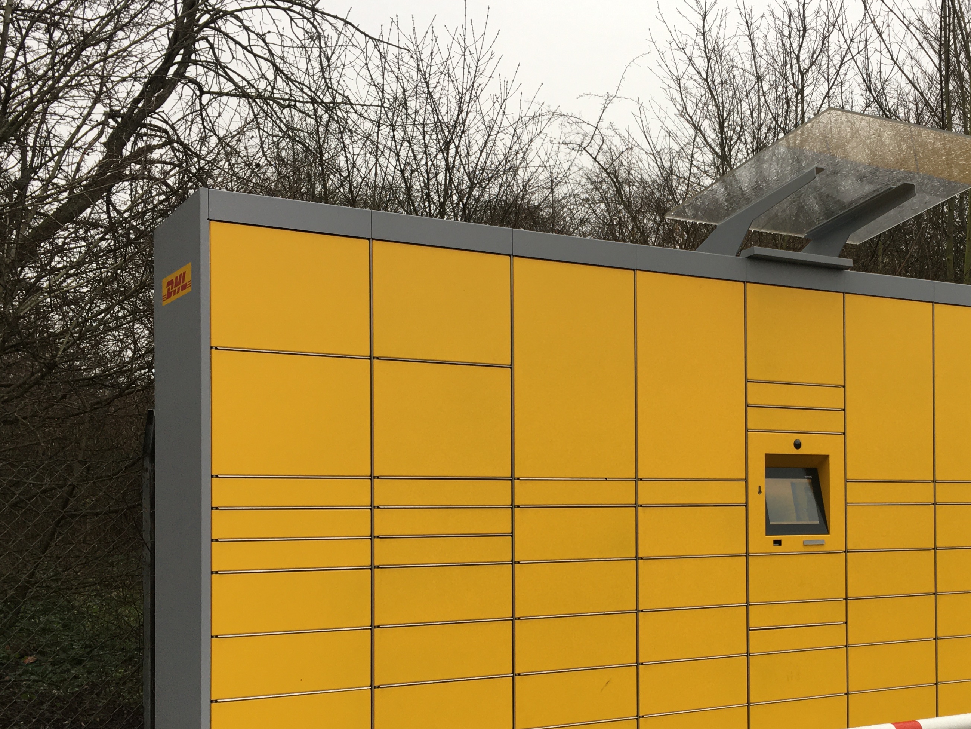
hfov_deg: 41.4
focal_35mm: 45
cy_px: 501
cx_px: 669
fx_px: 1262
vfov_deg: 31.9
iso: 32
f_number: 2.2
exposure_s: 1/100
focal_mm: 4.15
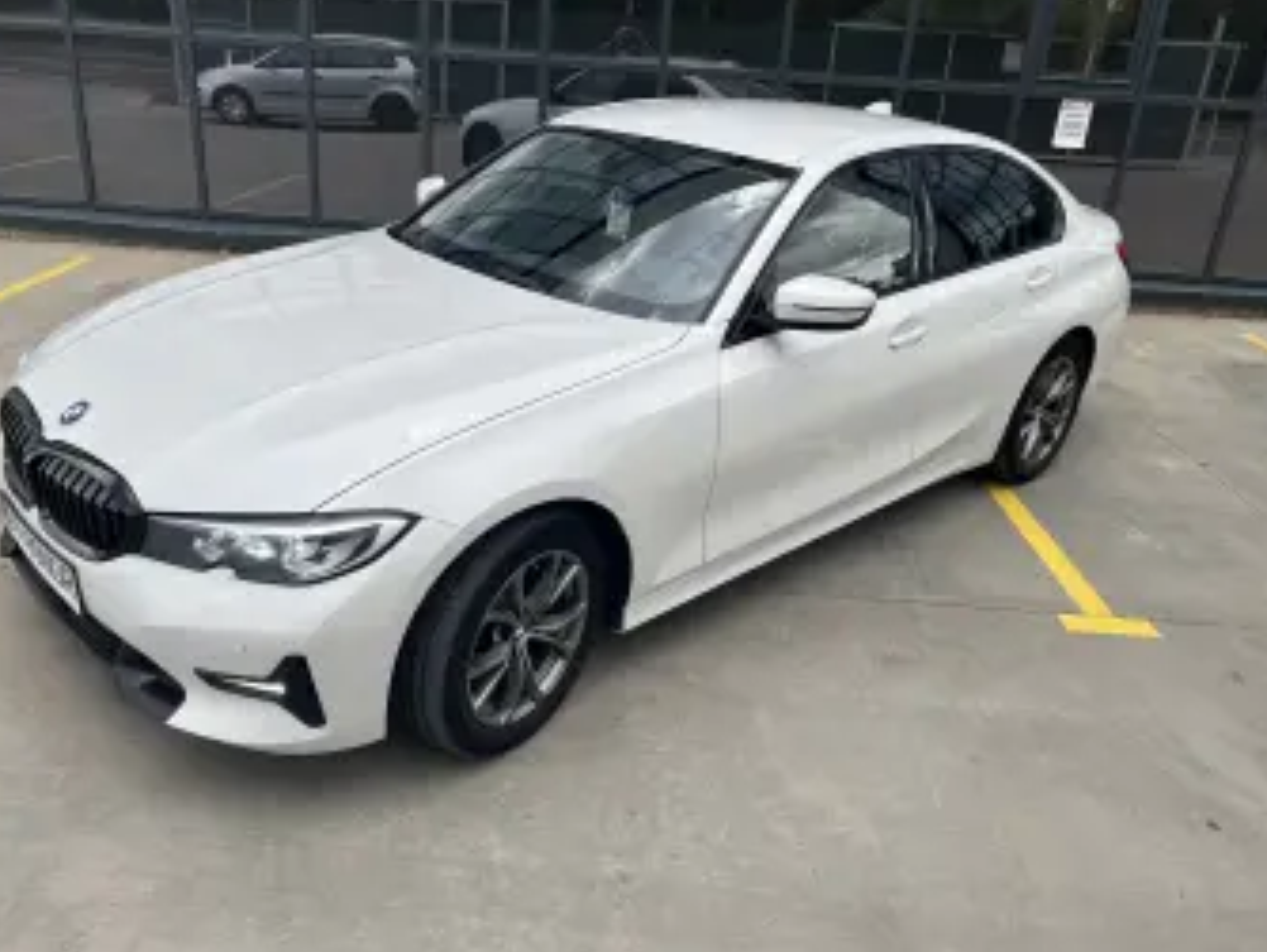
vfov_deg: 49.8
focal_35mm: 28
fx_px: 1026
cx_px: 596
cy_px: 501
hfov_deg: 63.4
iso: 50
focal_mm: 5.7
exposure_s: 1/982
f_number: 1.5
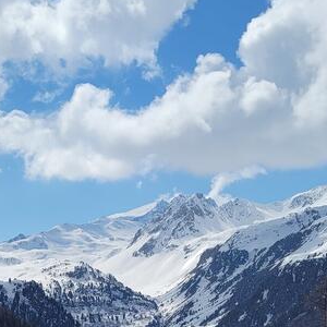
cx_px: 138
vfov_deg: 20.6
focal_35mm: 79
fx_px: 844
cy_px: 383
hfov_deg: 21.9
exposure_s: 1/8489
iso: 40
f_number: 1.8
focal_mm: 5.4
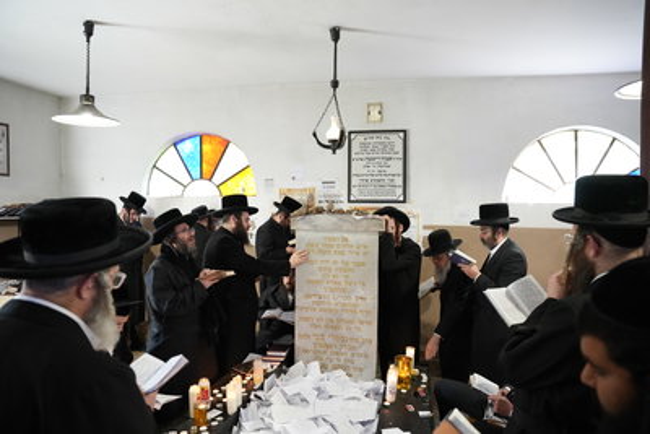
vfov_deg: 53.2
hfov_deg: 73.7
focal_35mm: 24
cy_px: 217
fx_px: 433
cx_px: 325
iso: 4000
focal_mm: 24
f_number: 3.5
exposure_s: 1/125
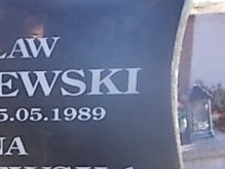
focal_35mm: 76
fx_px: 494
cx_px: -86
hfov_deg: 22.3
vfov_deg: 18.8
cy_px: 176
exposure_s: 1/50
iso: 80
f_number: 3.2
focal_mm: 4.6
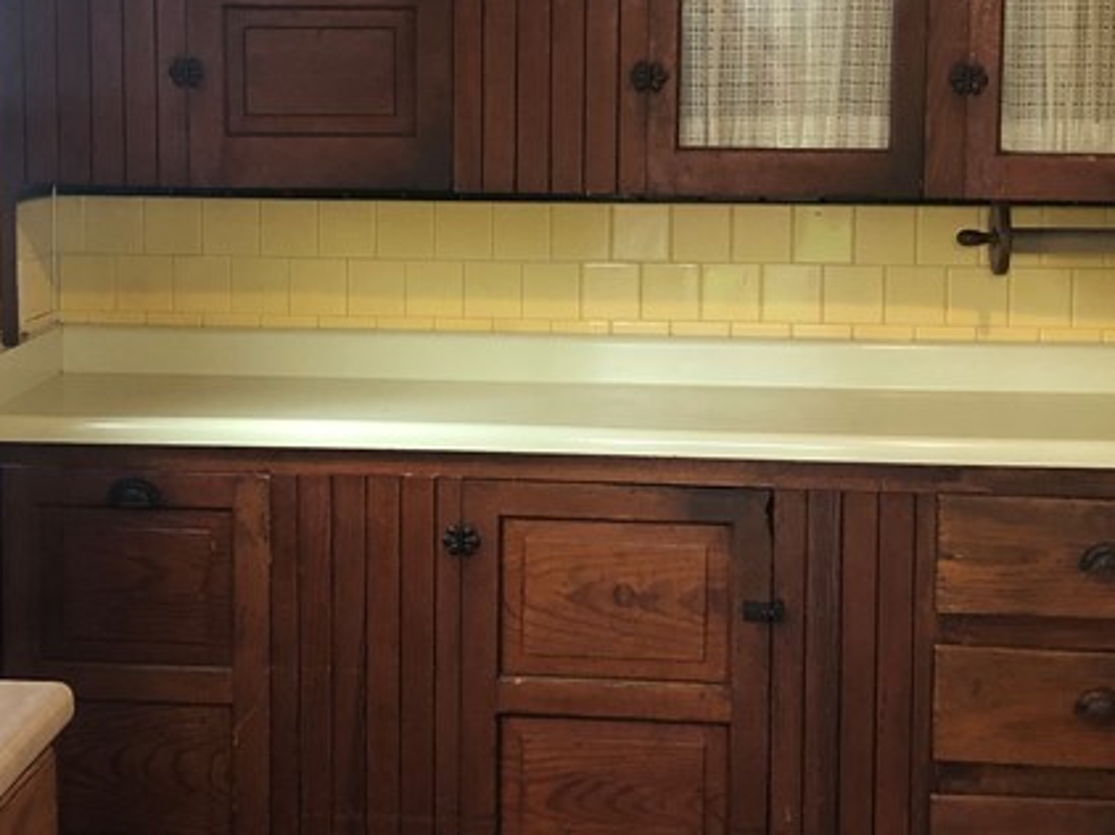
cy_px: 264
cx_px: 486
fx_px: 2189
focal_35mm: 68
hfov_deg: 28.5
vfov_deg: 21.5
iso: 100
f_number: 1.8
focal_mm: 3.99
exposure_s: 1/12
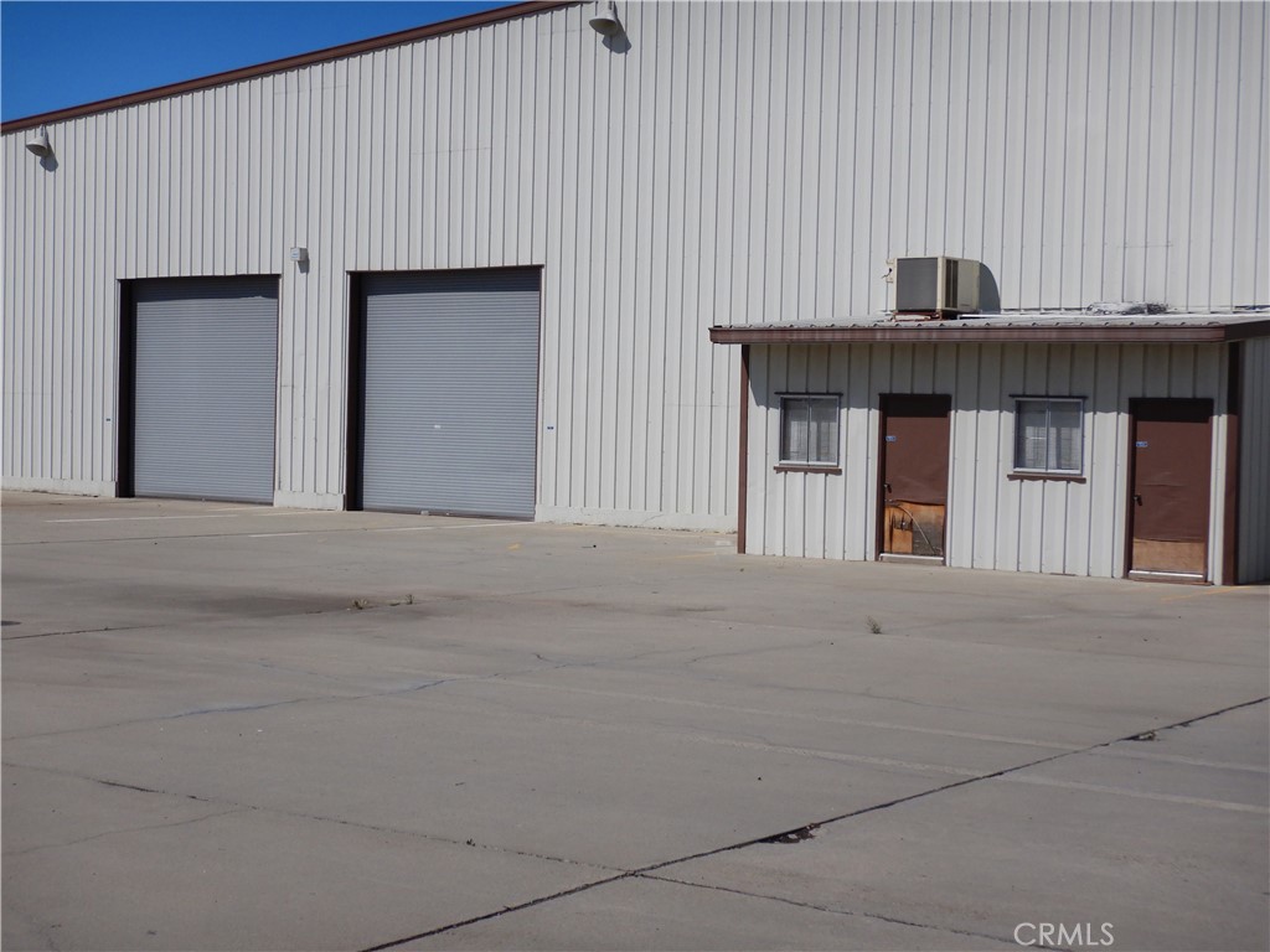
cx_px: 635
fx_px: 2055
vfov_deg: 26.1
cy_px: 476
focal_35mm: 56
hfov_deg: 34.3
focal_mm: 10.1
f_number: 8.8
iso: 125
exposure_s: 1/800
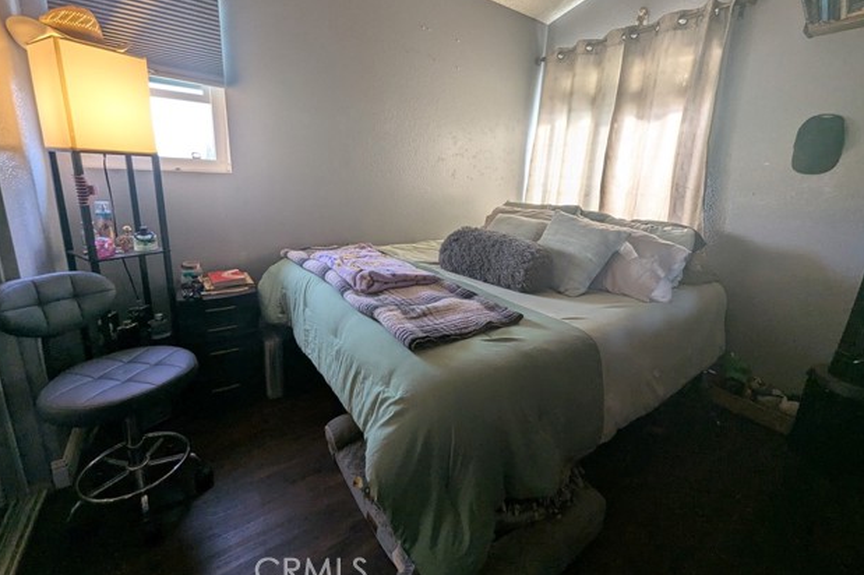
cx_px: 440
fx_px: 336
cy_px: 255
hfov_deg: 104.3
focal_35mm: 14
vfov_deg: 80.8
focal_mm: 1.95
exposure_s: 1/48.1
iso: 76
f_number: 2.2
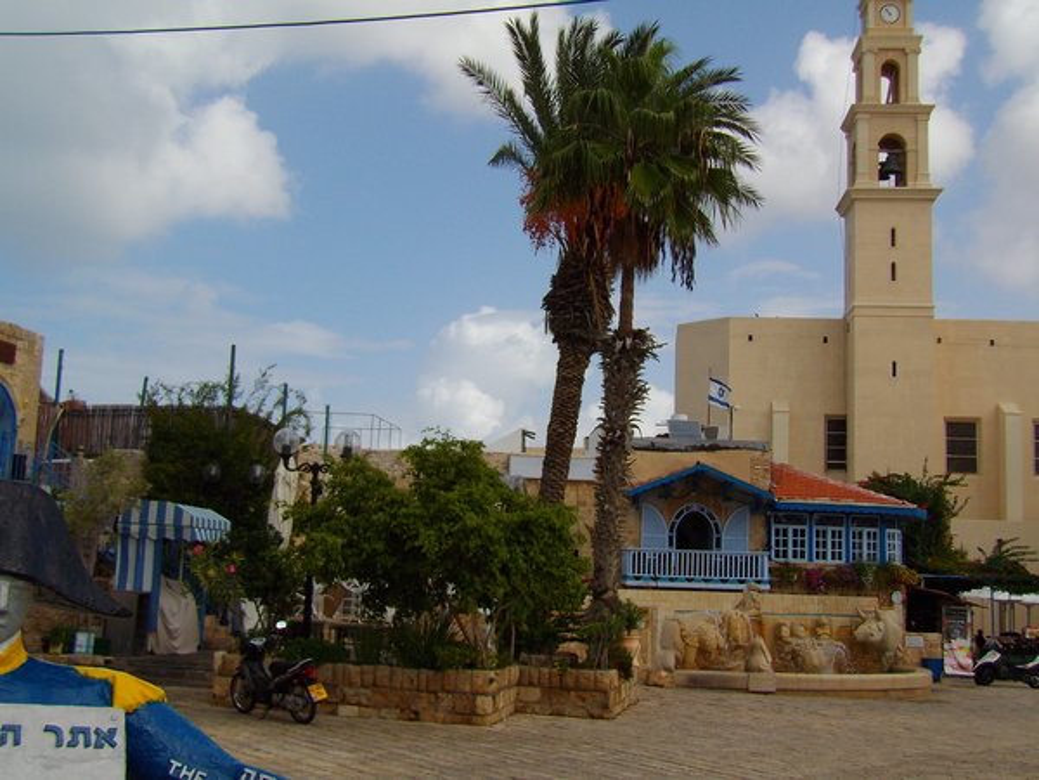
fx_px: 1291
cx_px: 520
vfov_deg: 33.6
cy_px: 390
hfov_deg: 43.9
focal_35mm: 43
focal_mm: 7.6
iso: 100
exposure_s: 1/1600
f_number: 3.4
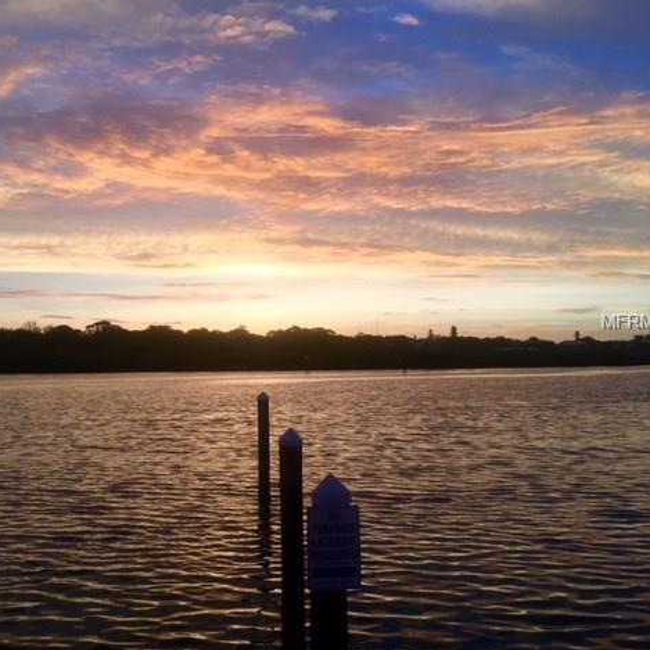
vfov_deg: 47.2
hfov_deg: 46.8
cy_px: 322
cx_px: 241
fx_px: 744
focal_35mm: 35
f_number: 2.2
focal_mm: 4.15
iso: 32
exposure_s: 1/388
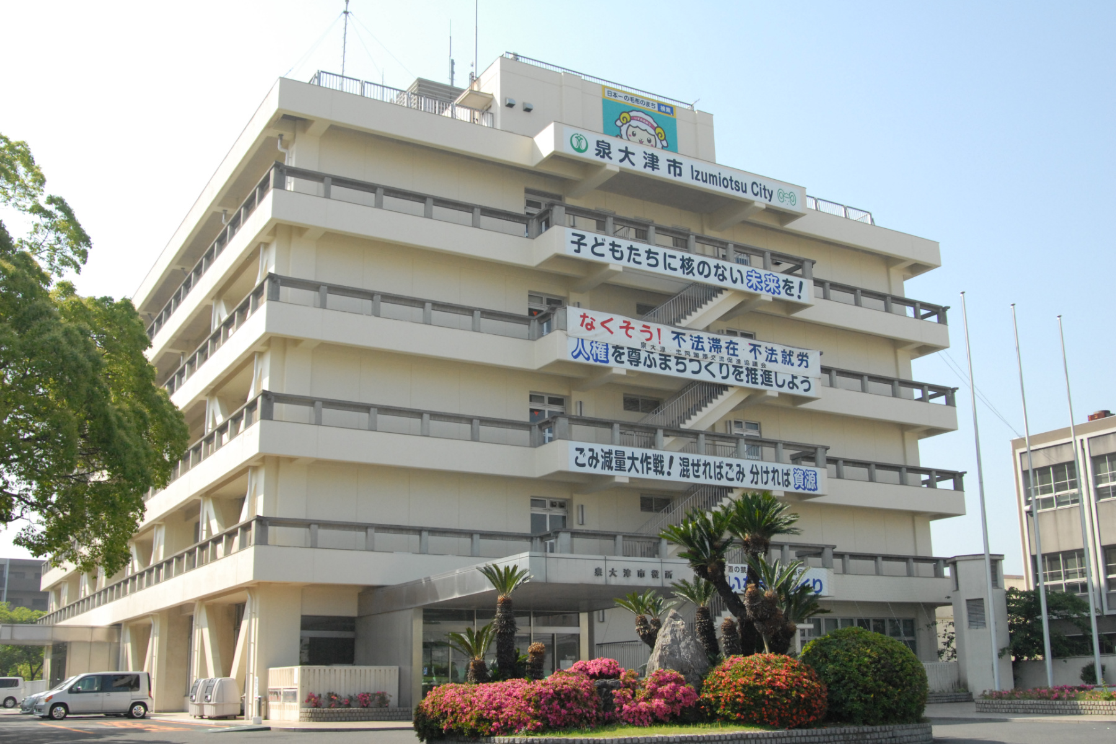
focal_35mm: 36
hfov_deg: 53.1
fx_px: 1116
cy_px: 372
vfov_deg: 36.9
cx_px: 558
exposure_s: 1/1600
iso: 800
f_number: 6.3
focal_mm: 24
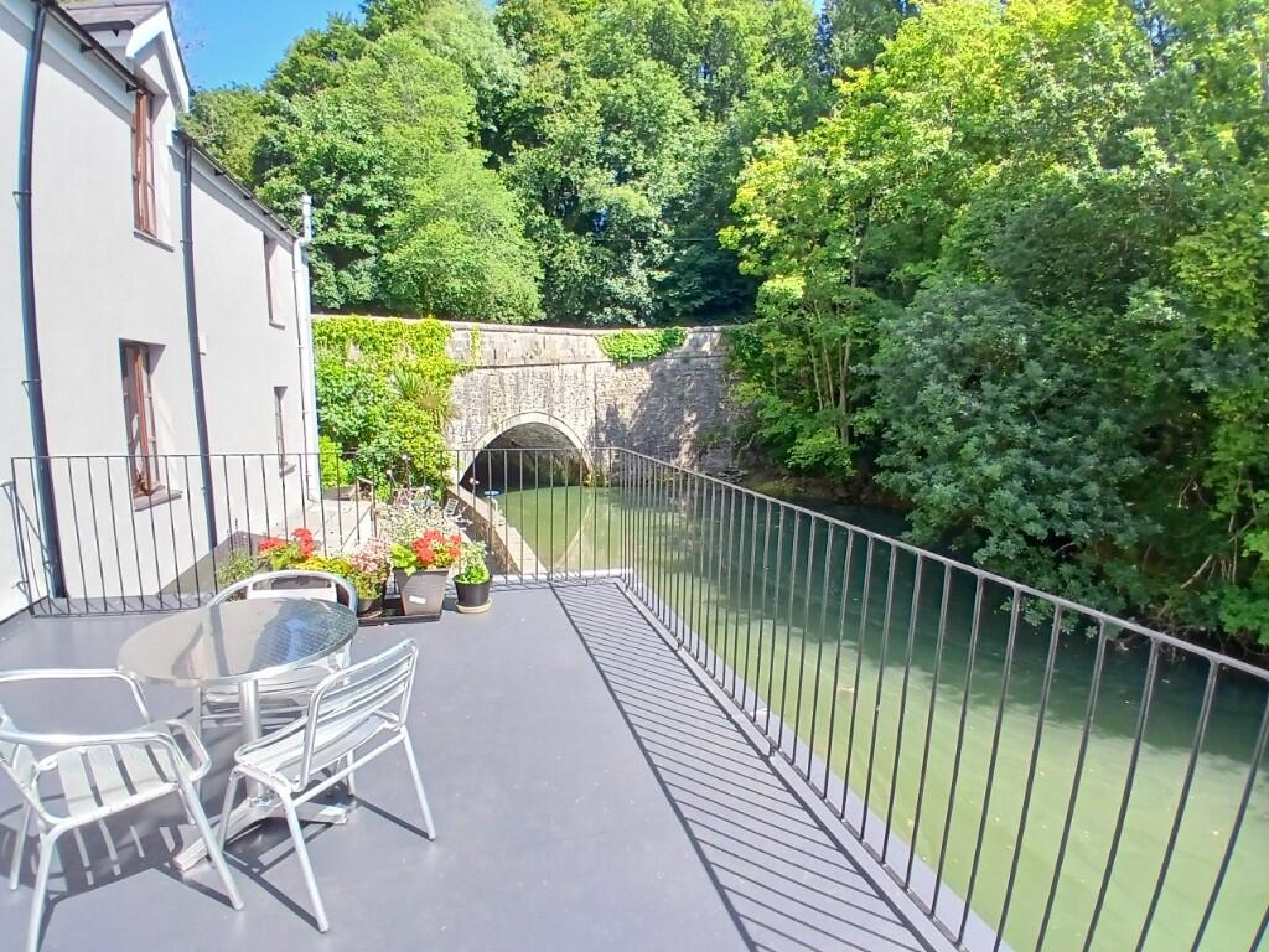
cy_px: 476
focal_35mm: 17
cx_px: 634
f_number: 2.2
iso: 50
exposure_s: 1/205
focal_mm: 1.4
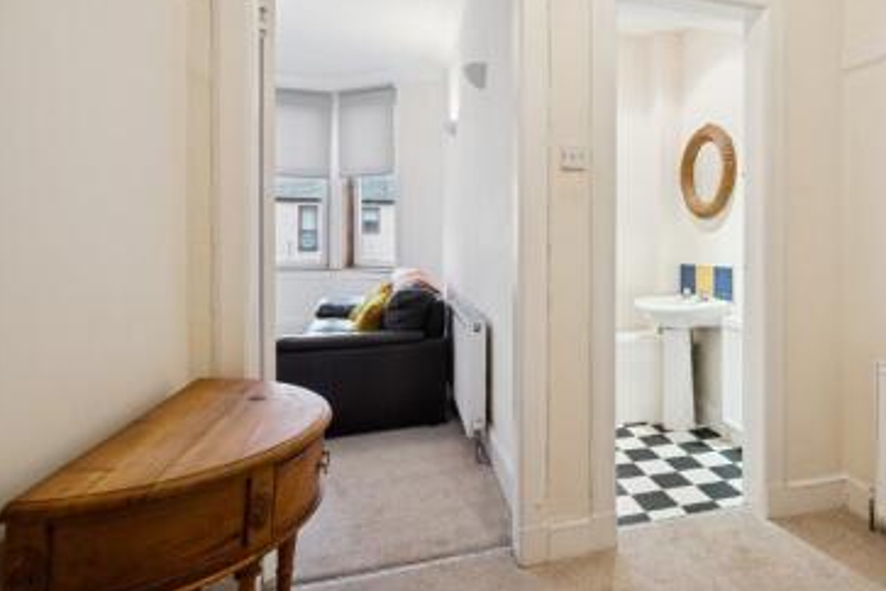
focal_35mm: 21
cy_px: 260
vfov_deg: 59.3
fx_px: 517
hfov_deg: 79.2
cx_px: 571
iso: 800
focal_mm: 16
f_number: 4
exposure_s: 1/25
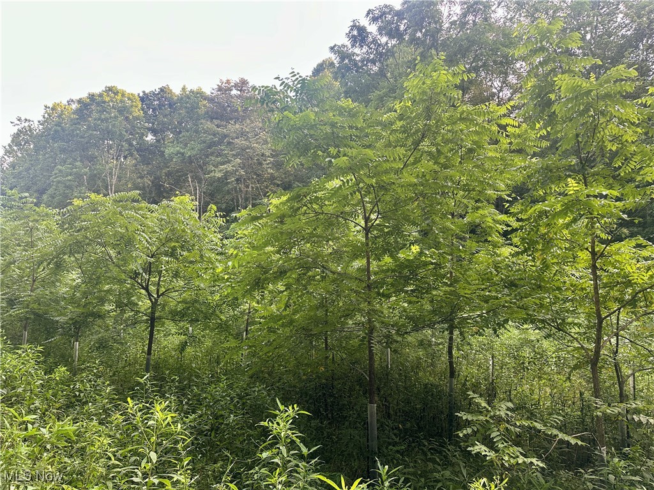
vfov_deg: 56.8
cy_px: 245
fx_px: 453
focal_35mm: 24
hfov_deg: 71.6
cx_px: 327
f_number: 1.78
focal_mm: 6.86
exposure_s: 1/121
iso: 64
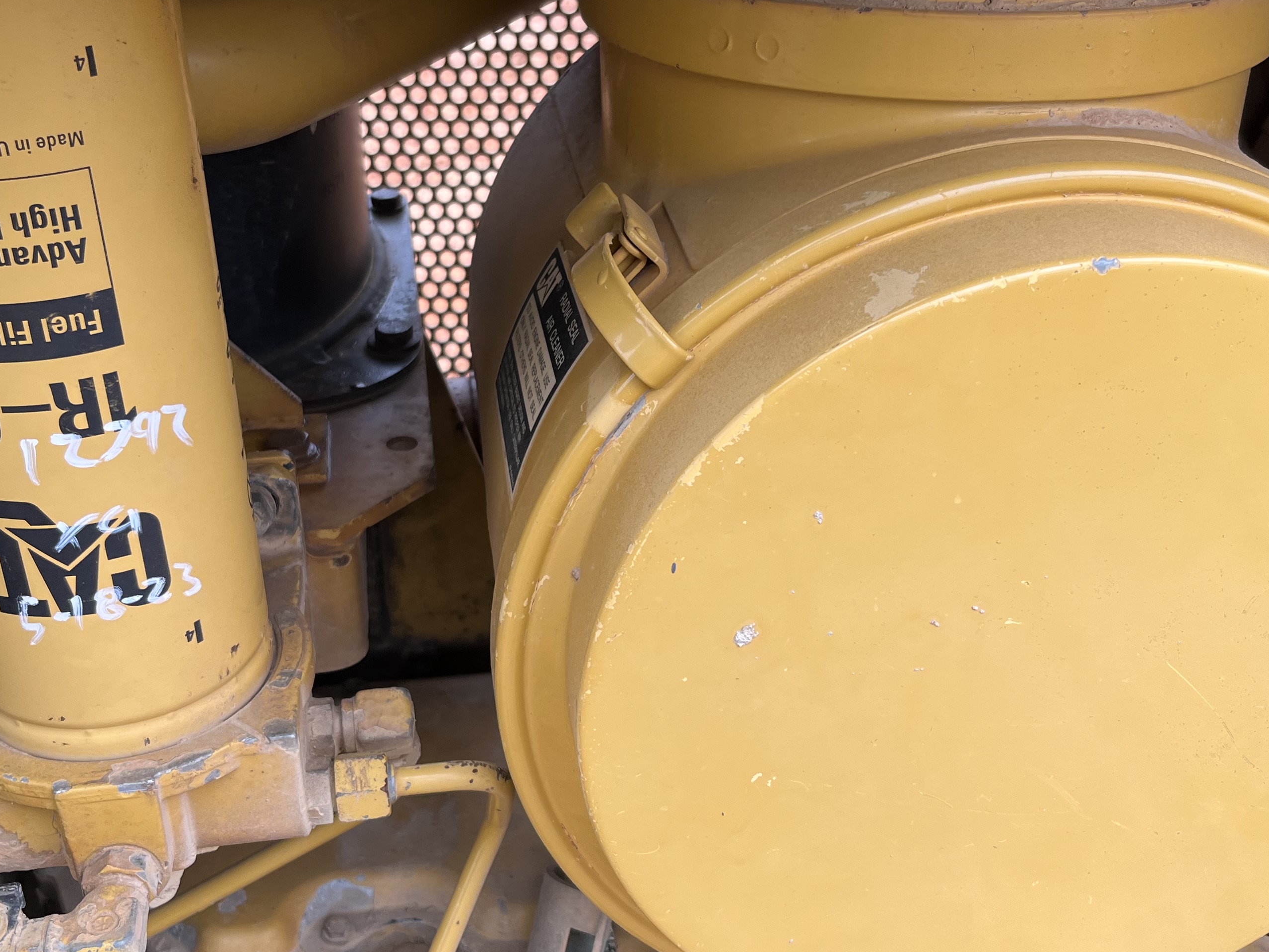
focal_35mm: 41
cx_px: 628
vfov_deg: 35.1
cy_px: 434
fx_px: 1503
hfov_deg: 45.8
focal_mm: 5.1
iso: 32
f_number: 1.6
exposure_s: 1/134
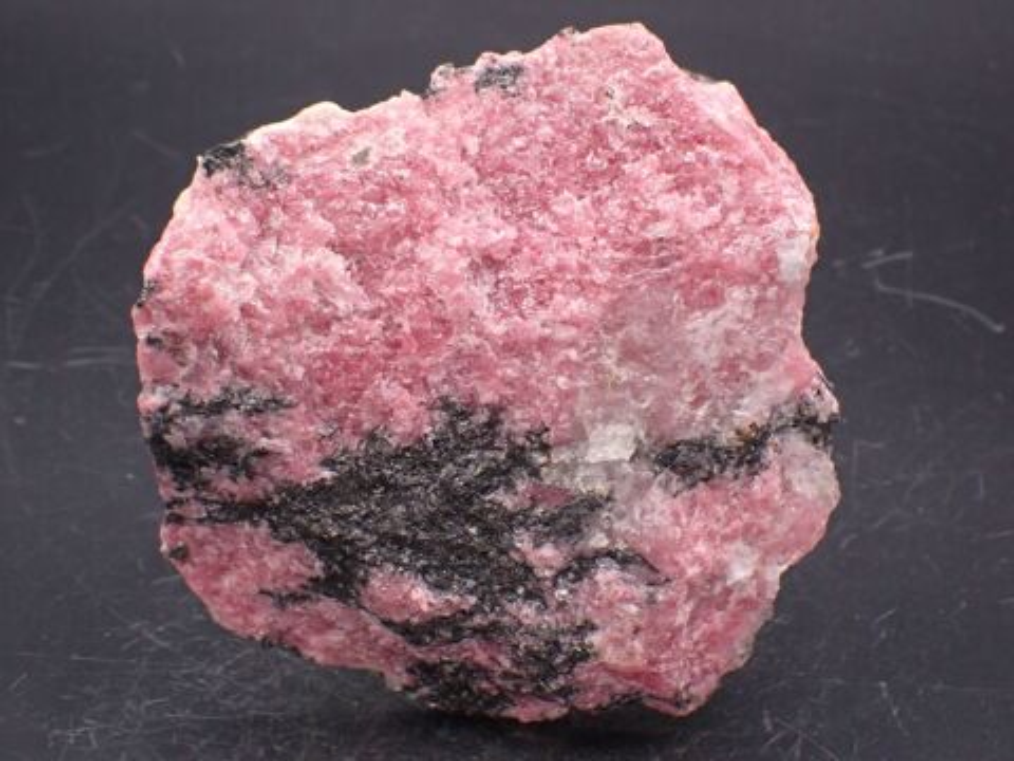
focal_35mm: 100
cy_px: 380
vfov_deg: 14.8
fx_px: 2929
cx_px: 507
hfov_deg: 19.6
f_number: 4.9
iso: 400
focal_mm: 18
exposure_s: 1/400
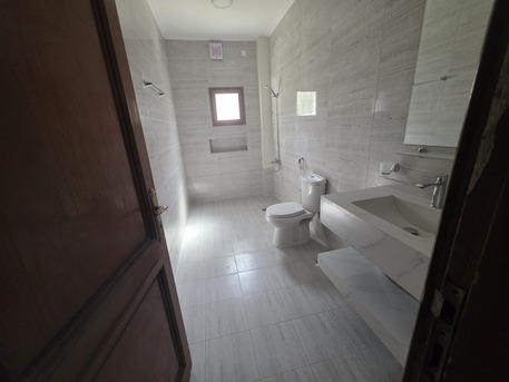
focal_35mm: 13
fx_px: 191
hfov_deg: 106.2
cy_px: 191
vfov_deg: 89.9
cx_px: 254
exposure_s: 1/50
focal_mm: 2.2
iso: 400
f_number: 1.9
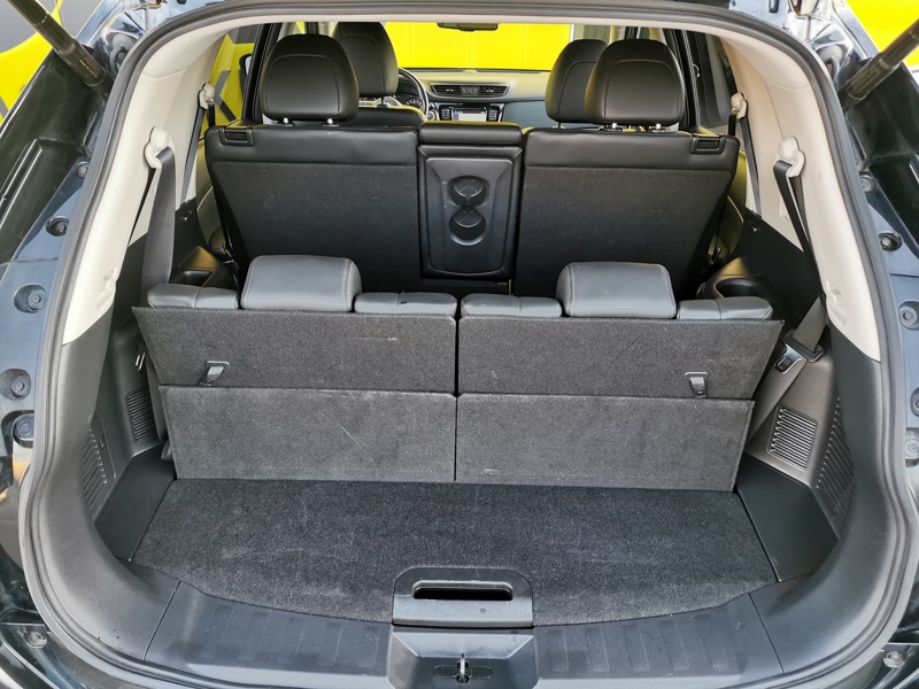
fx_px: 717
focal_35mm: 27
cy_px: 344
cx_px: 460
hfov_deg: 65.3
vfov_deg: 51.4
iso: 200
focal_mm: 5.58
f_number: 1.8
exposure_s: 1/100
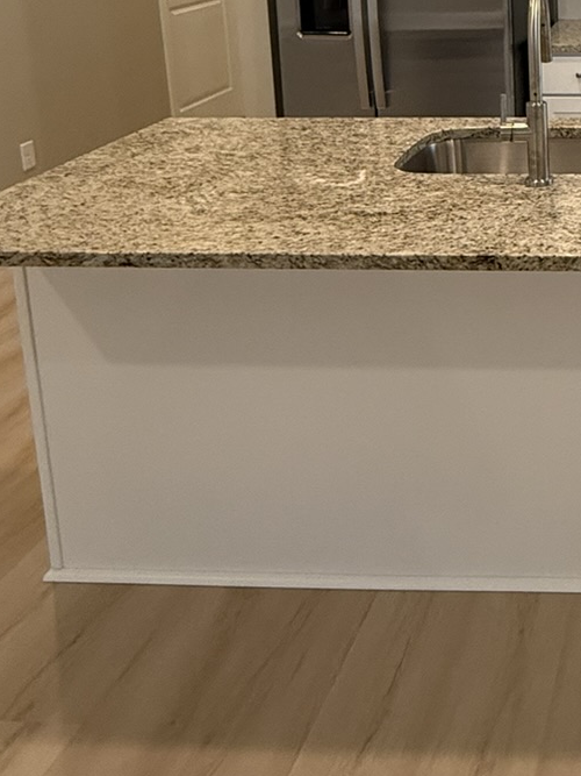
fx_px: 963
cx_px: 673
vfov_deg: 39.6
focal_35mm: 43
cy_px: 35
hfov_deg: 29.5
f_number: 2.2
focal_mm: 2.22
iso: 250
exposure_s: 1/120
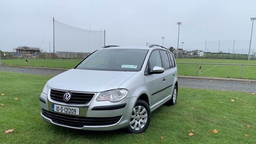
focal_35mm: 29
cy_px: 93
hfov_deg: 66.0
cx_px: 130
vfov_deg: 39.8
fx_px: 197
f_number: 1.8
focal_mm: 4.25
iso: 25
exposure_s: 1/789
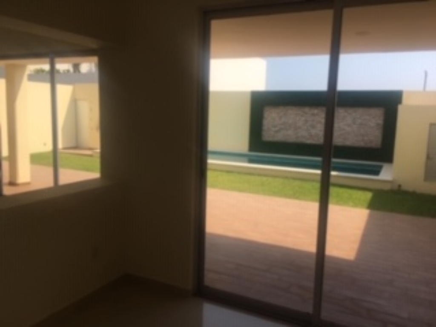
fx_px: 365
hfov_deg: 61.7
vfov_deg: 48.2
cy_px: 164
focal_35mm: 29
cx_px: 218
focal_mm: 4.15
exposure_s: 1/657
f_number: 2.2
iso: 25
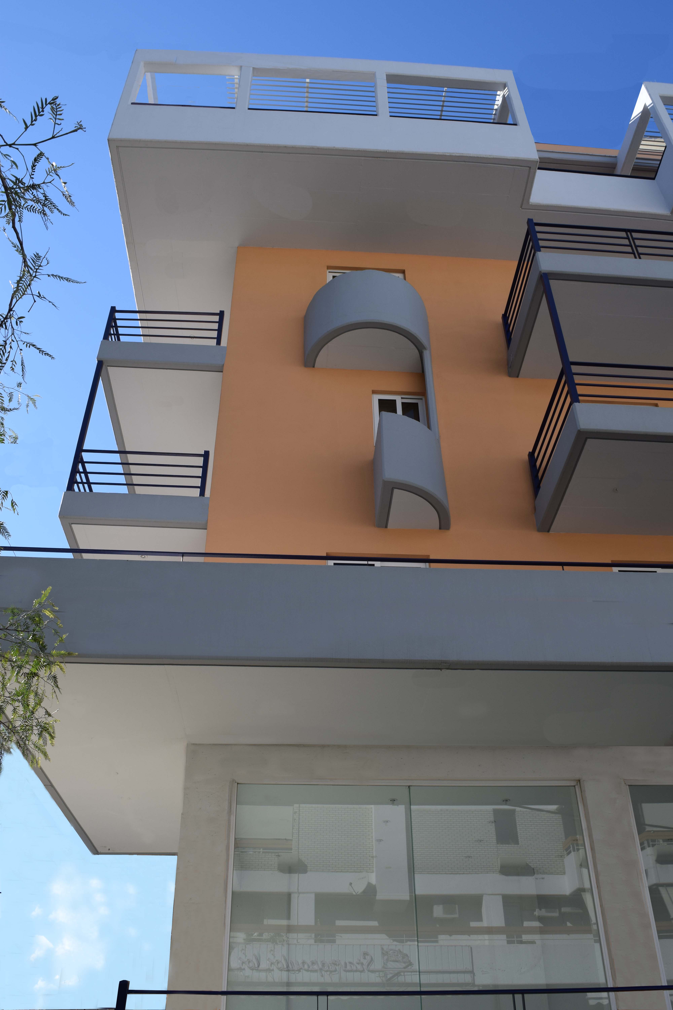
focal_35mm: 30
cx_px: 336
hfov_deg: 43.6
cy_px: 505
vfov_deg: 61.9
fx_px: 841
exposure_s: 1/320
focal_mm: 20
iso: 200
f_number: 9
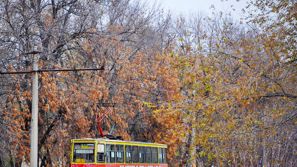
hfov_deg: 18.0
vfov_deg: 10.2
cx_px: 115
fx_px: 937
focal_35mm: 119
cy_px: 111
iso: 400
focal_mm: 58
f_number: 5
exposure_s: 1/160
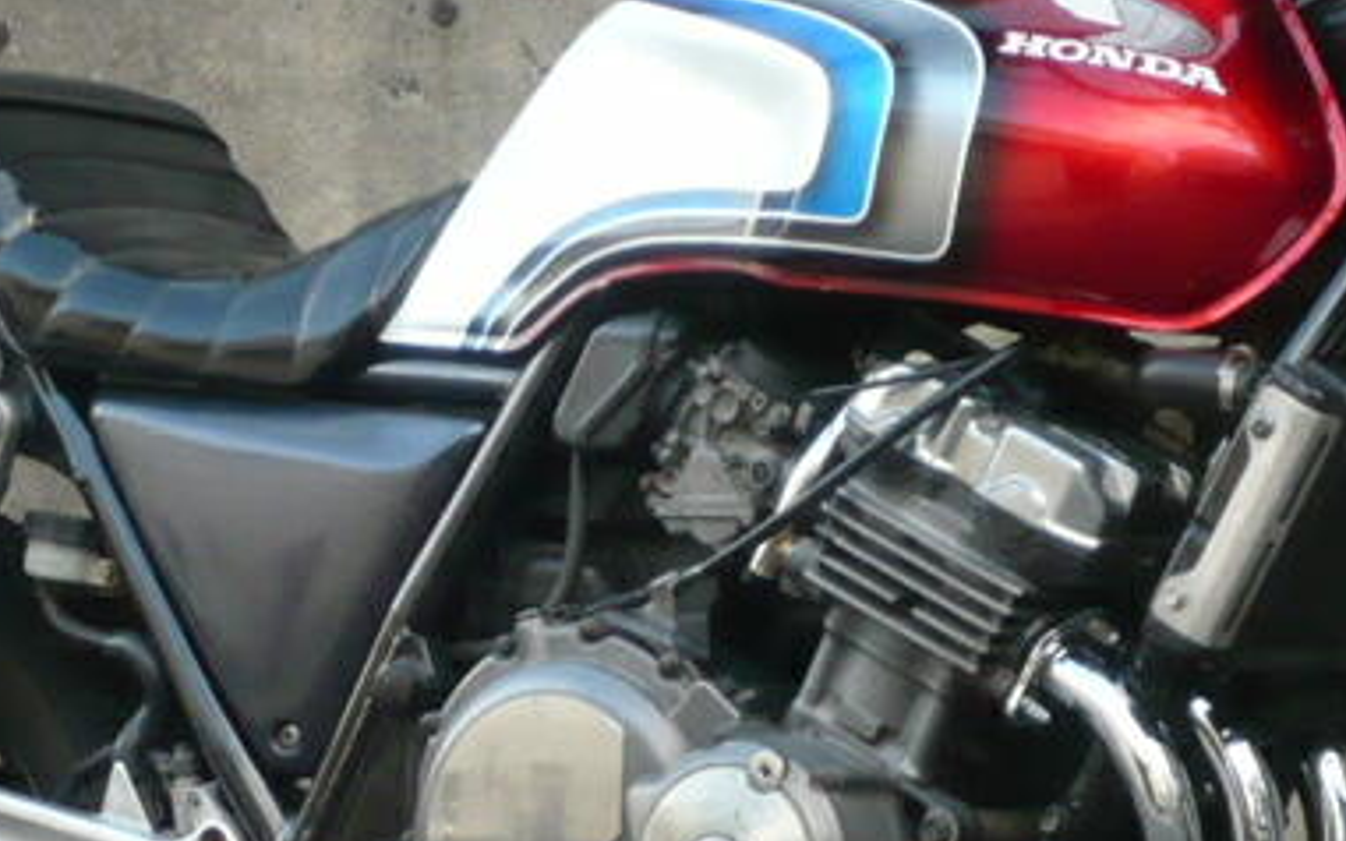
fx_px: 7189
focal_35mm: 196
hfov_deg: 10.7
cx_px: 452
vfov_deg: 6.7
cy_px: 746
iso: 200
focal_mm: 12
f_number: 4.7
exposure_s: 1/30
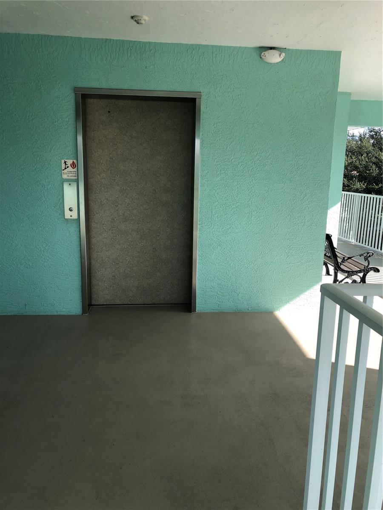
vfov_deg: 63.4
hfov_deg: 49.7
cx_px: 192
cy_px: 255
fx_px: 413
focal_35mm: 28
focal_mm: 3.99
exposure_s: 1/505
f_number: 1.8
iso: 20
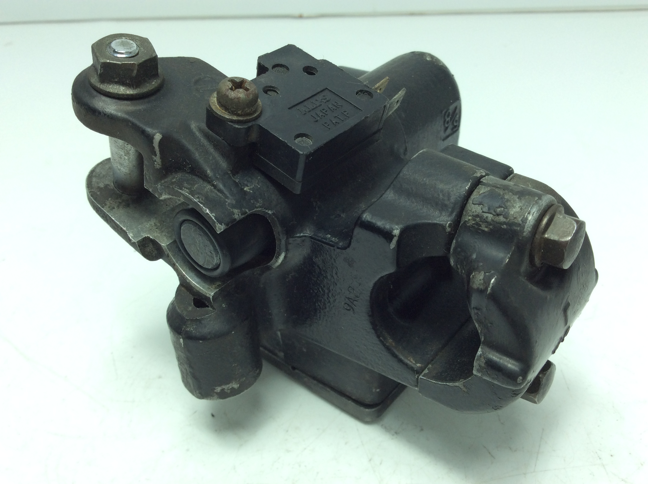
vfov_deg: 44.1
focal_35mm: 32
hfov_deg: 56.9
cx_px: 324
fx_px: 598
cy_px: 242
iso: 32
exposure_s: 1/219
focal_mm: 3.3
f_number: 2.4
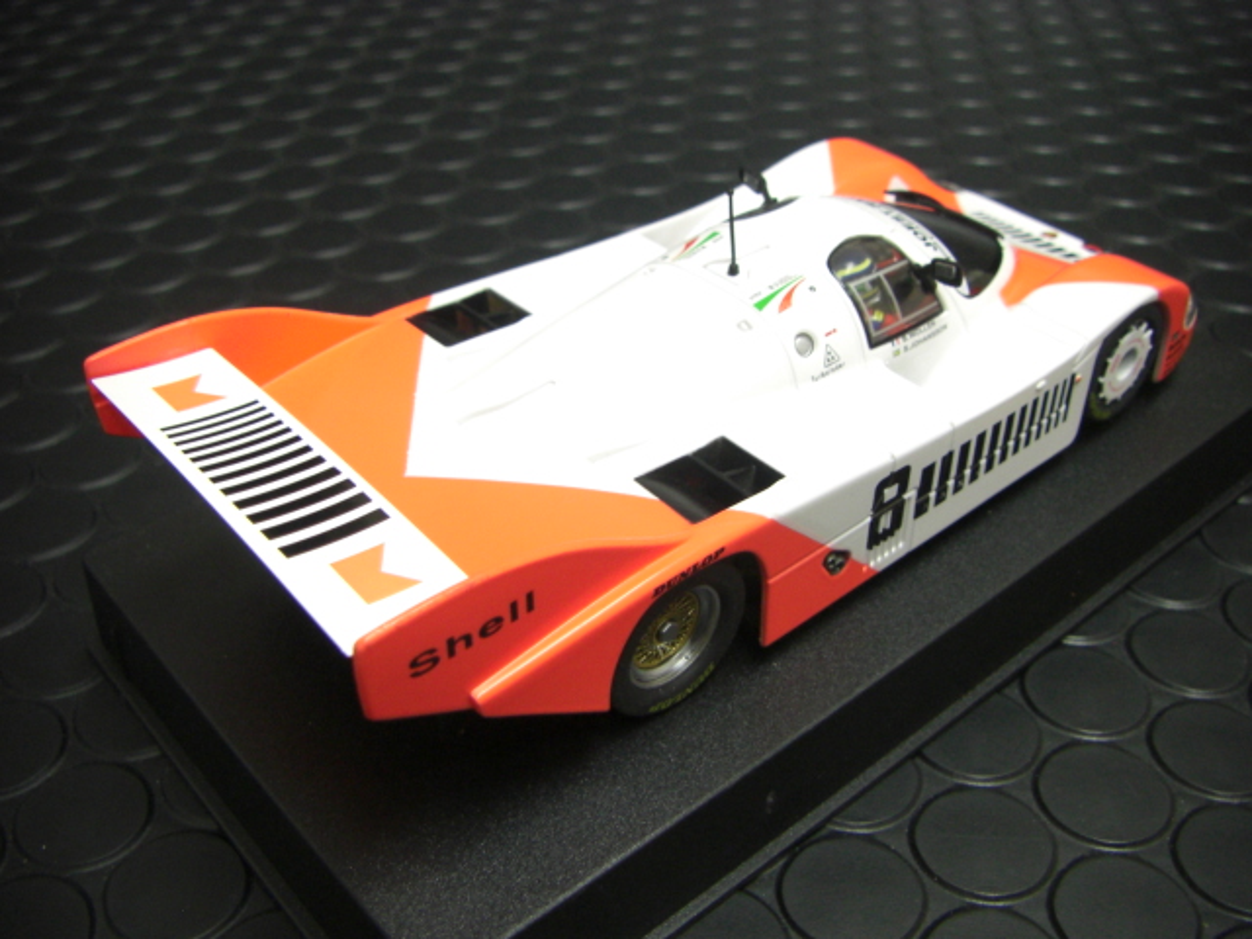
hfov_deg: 49.0
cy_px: 470
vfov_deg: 37.7
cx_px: 626
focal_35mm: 38
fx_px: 1374
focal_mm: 6.3
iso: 200
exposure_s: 1/25
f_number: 3.4
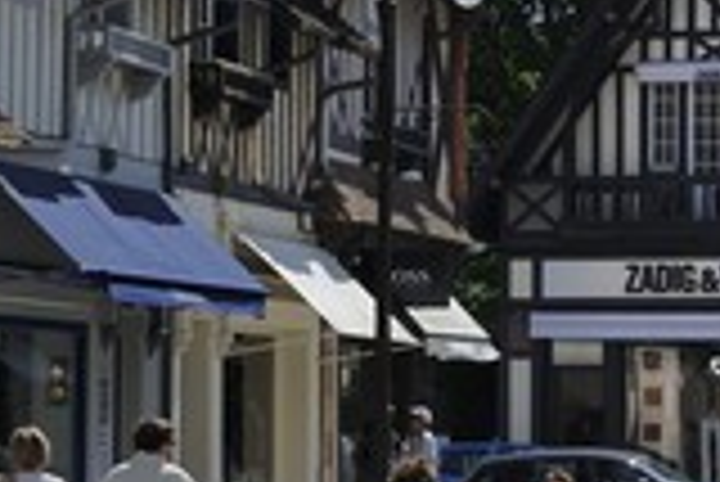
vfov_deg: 8.4
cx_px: 598
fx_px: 3263
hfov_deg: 12.5
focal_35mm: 163
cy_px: 239
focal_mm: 62
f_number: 13
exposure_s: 1/200
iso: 200
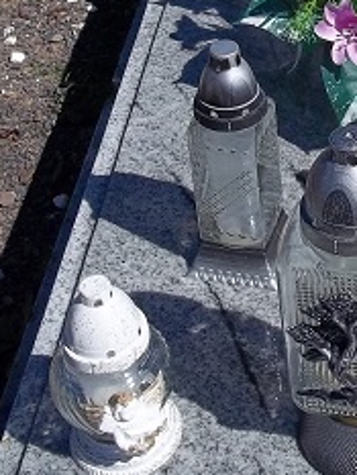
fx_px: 1209
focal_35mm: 88
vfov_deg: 21.8
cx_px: 402
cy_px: 61
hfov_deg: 16.3
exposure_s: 1/800
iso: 80
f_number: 5.5
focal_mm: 5.7
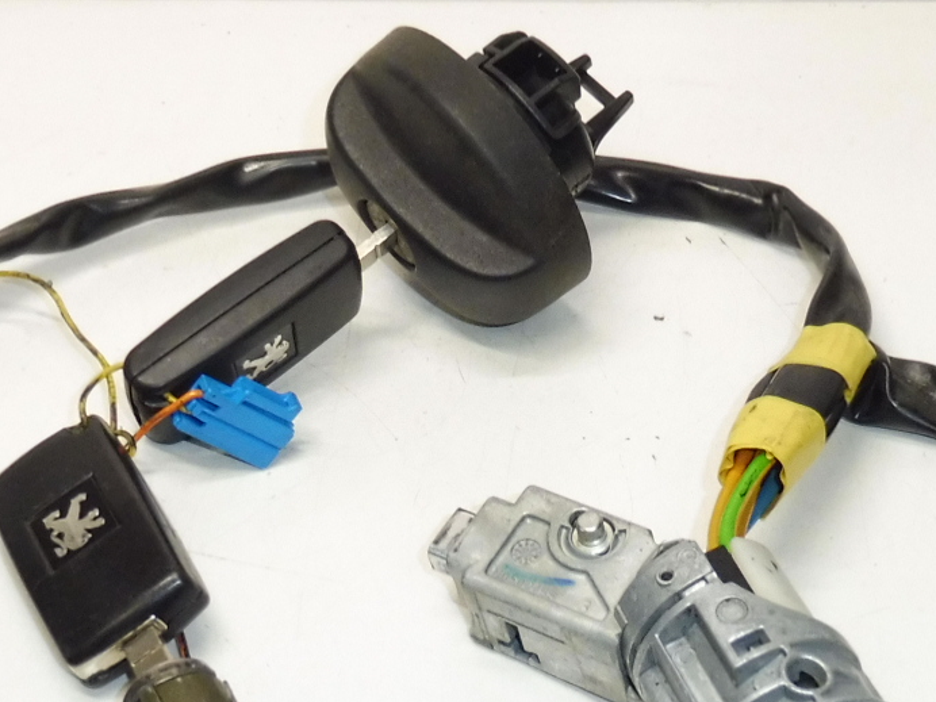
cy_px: 417
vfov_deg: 20.7
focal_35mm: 71
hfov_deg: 27.4
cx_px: 533
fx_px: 1920
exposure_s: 1/100
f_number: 3.5
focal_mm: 4.3
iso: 200
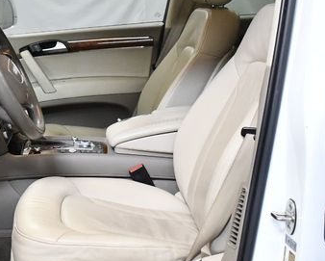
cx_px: 42
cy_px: 109
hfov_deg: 28.6
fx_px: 616
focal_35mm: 64
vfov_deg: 23.9
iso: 1800
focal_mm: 18
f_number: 3.5
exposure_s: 1/125
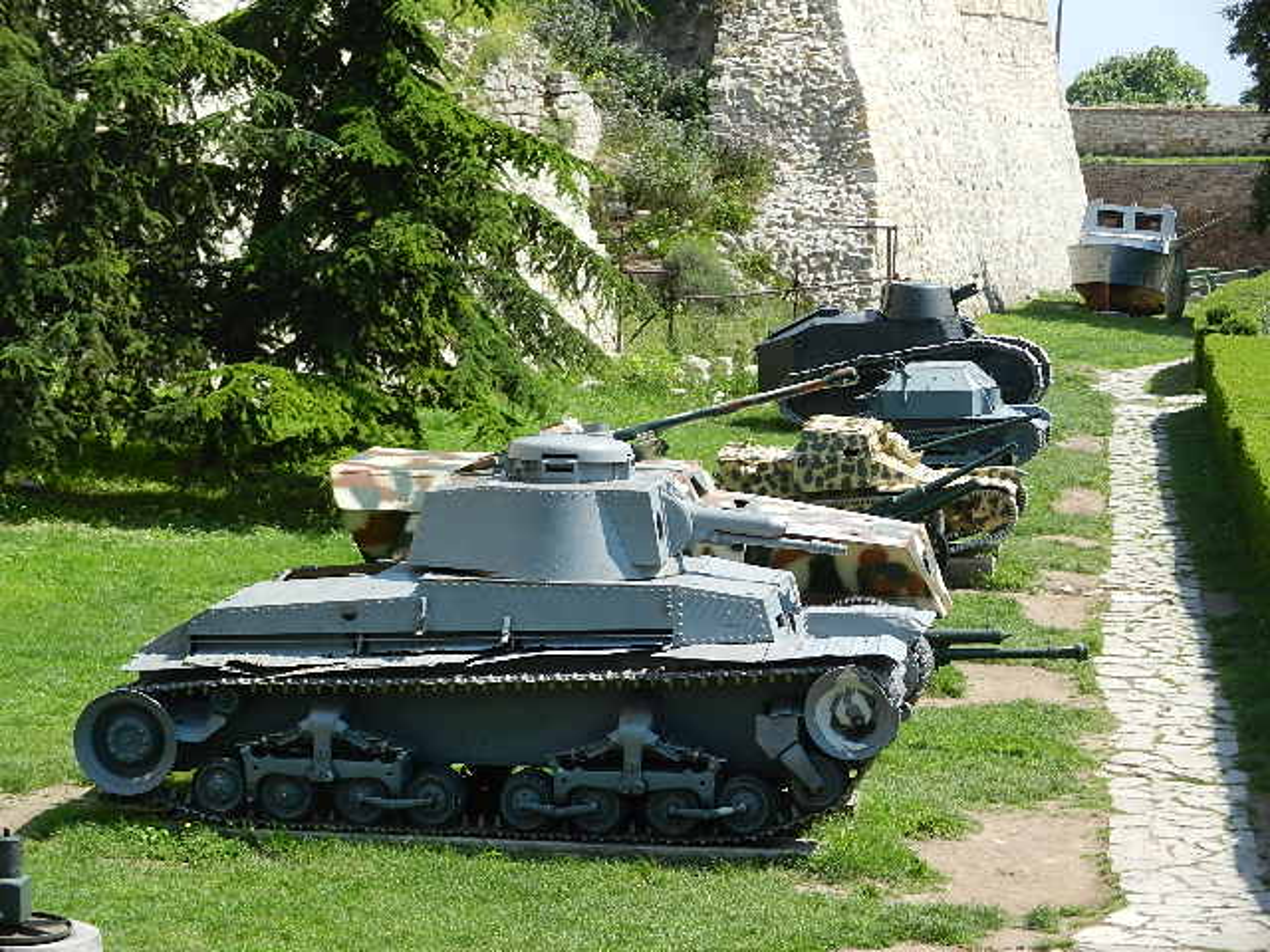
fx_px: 3889
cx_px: 635
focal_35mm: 106
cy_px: 476
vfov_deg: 14.0
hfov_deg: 18.5
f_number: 5
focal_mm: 19.1
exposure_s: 1/500
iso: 160
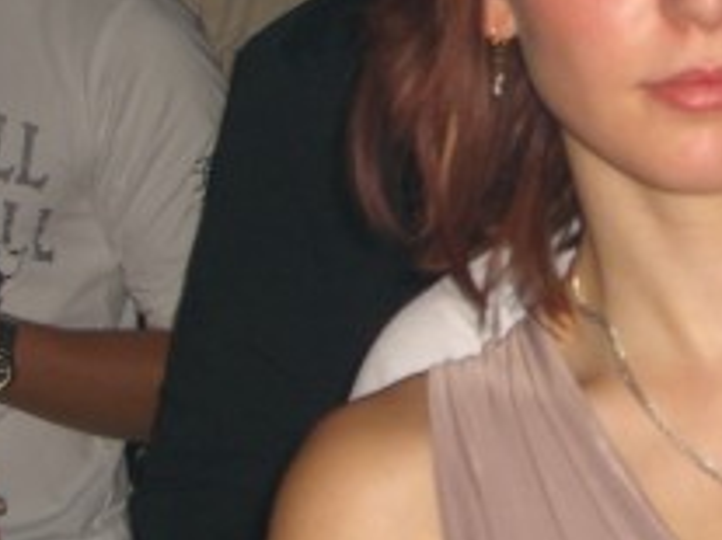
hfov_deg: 11.8
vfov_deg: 9.0
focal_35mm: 165
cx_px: 834
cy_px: 105
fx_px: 3439
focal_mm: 11.8
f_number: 3.6
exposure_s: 1/60
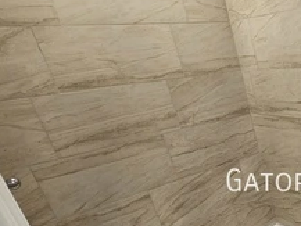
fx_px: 313
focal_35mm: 36
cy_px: 180
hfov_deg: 35.5
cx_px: 388
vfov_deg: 38.2
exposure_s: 1/60
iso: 200
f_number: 2.2
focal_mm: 2.2
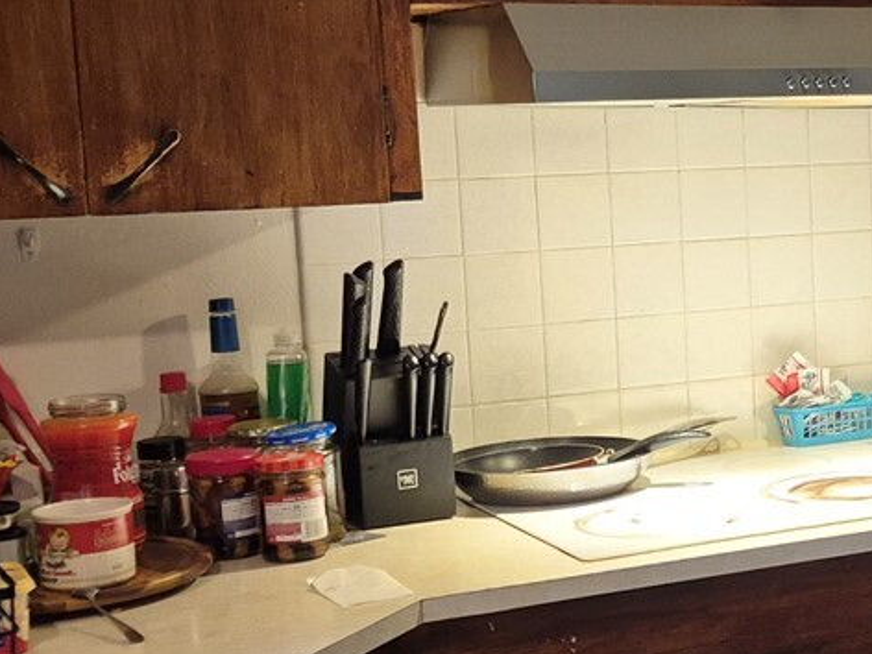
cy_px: 351
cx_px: 1090
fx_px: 1965
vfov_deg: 18.9
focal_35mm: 78
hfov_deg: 22.7
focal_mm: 5.4
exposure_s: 1/60
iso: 640
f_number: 1.8
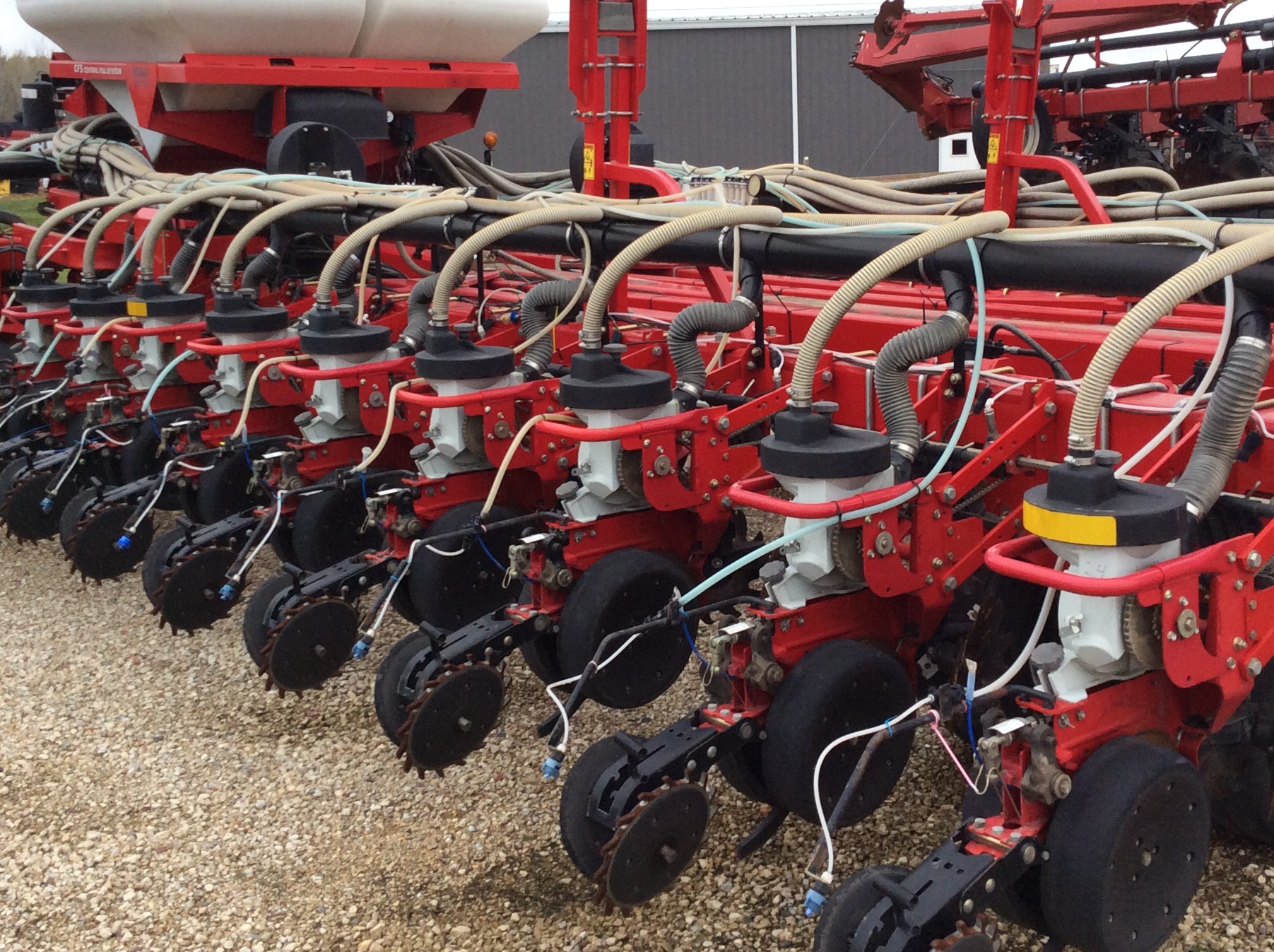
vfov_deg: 31.3
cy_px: 348
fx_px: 1691
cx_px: 698
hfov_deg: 41.2
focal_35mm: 46
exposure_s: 1/450
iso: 32
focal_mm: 3.3
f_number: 2.4
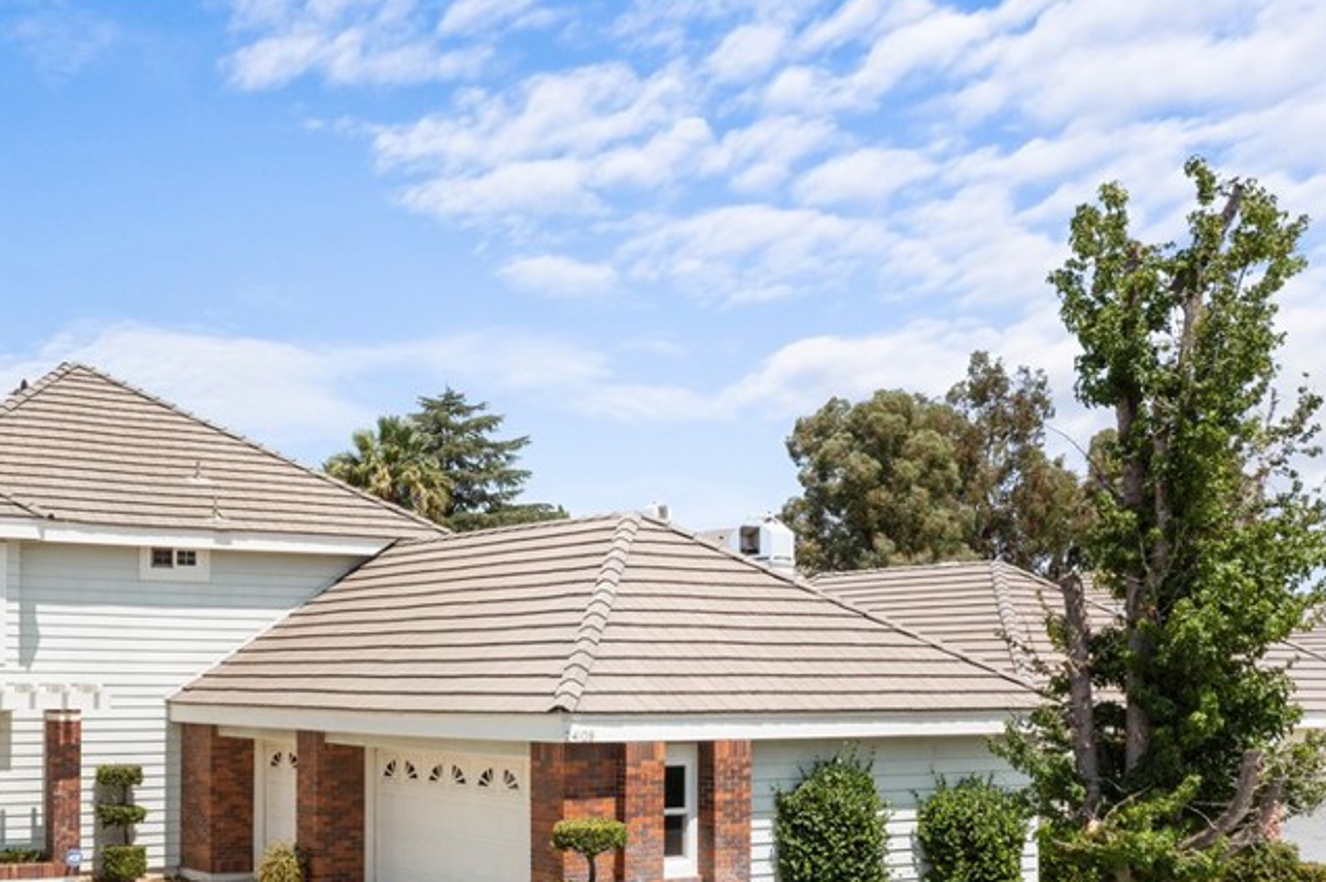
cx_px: 425
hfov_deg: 42.9
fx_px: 1657
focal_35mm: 45
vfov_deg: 29.2
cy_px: 695
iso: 100
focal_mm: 10.26
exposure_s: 1/500
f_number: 6.3
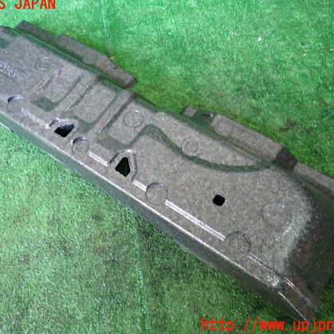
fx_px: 327
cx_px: 145
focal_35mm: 30
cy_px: 165
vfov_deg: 54.0
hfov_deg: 53.9
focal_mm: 4.5
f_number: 2
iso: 250
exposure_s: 1/30
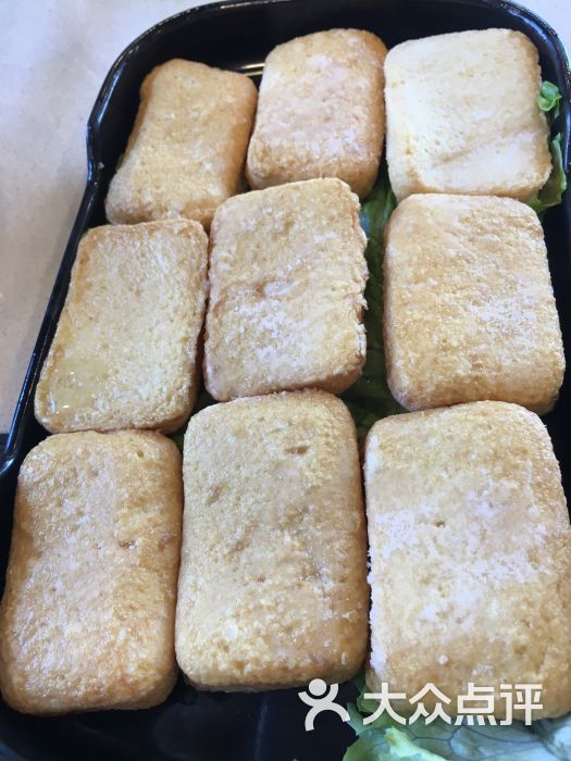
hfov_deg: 48.2
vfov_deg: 61.7
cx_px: 286
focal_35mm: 29
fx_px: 638
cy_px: 380
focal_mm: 4.15
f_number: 2.2
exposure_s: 1/33
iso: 64
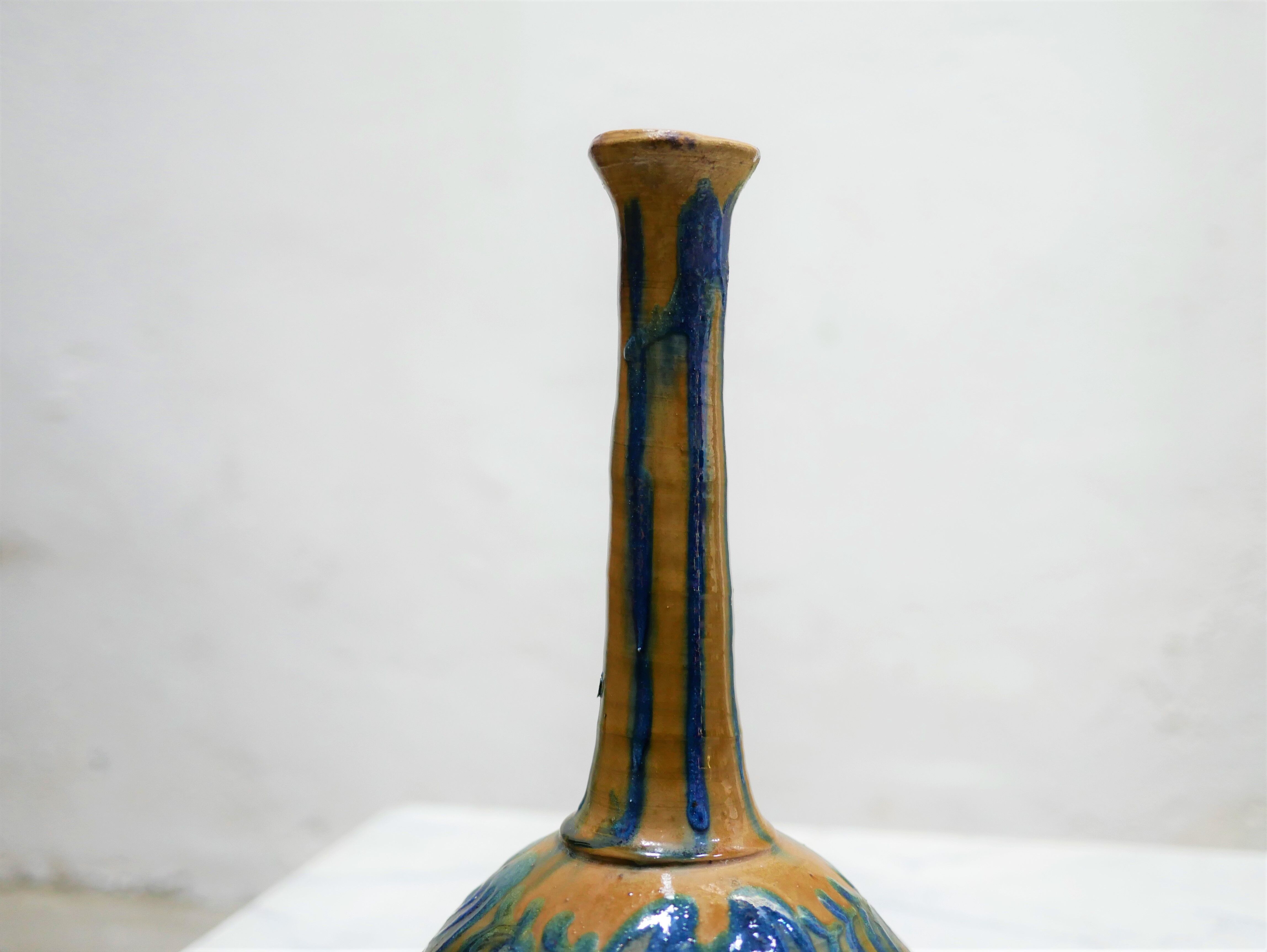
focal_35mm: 40
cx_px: 634
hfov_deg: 46.8
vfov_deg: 36.0
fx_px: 1465
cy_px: 476
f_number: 1.7
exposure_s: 1/60
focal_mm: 20
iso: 800
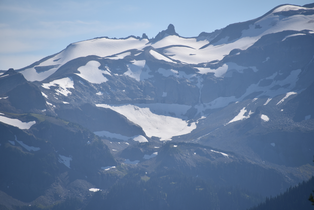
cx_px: 157
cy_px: 105
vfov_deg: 4.6
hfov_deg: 6.9
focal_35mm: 300
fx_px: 2617
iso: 100
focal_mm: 300
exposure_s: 1/640
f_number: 7.1
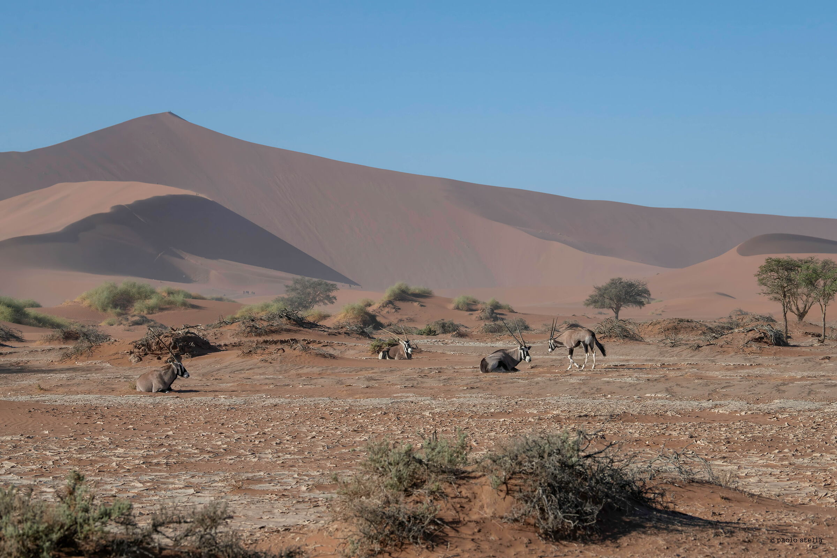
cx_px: 418
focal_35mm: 112
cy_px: 279
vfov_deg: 12.2
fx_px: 2604
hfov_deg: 18.3
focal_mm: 112
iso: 400
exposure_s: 1/1600
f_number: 8
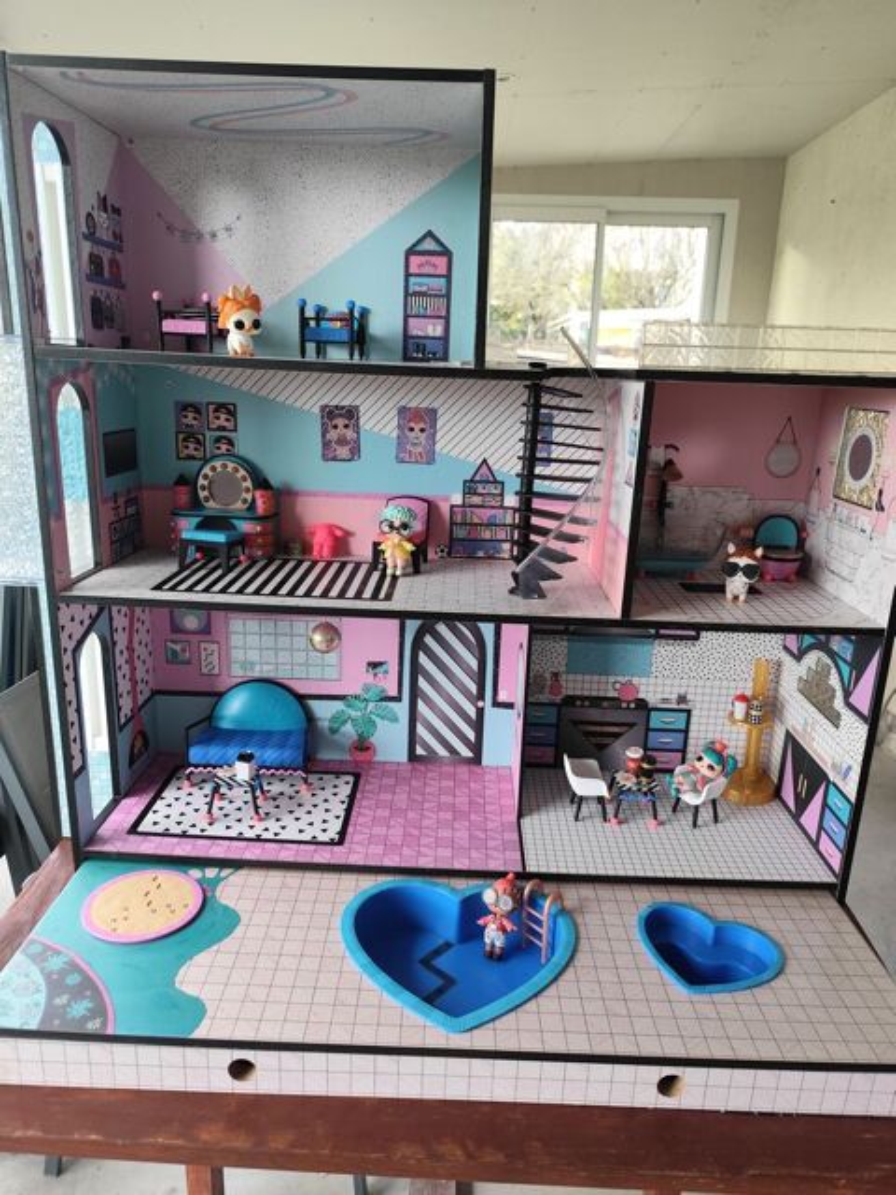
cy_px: 598
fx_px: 794
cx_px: 448
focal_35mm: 23
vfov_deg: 73.9
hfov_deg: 58.9
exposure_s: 1/100
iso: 500
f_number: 1.65
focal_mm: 6.19
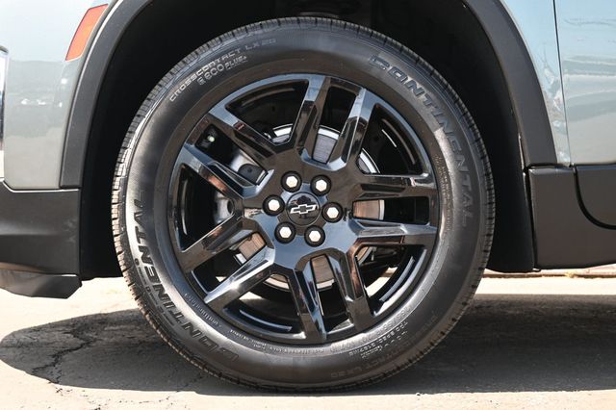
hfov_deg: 32.6
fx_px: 1052
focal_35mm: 62
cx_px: 308
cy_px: 205
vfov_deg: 22.1
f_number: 5.6
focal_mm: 41
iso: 400
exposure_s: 1/125
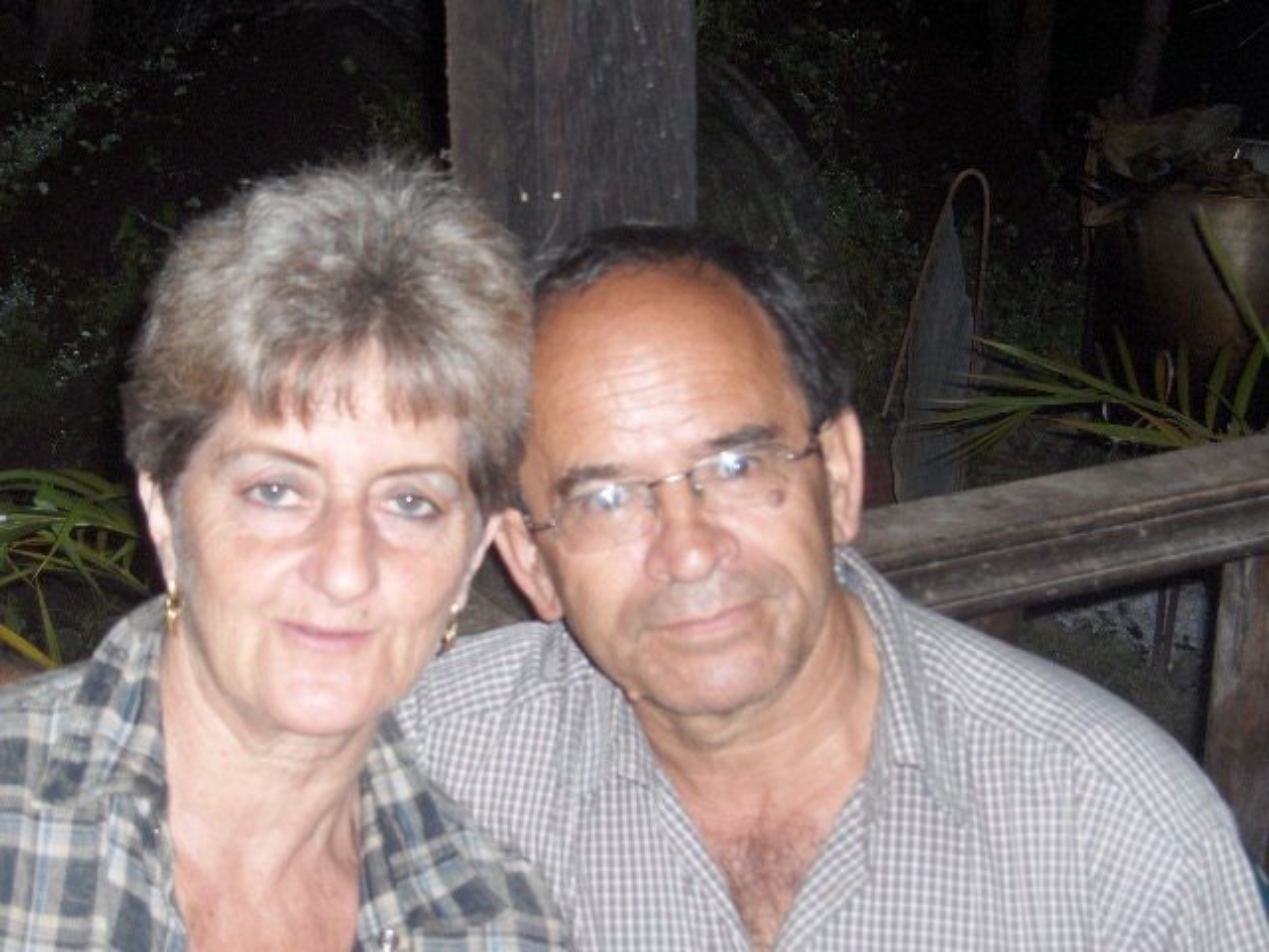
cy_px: 476
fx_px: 2566
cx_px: 634
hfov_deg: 27.8
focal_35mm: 70
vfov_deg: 21.0
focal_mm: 14.3
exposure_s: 1/90
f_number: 3.5
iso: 100
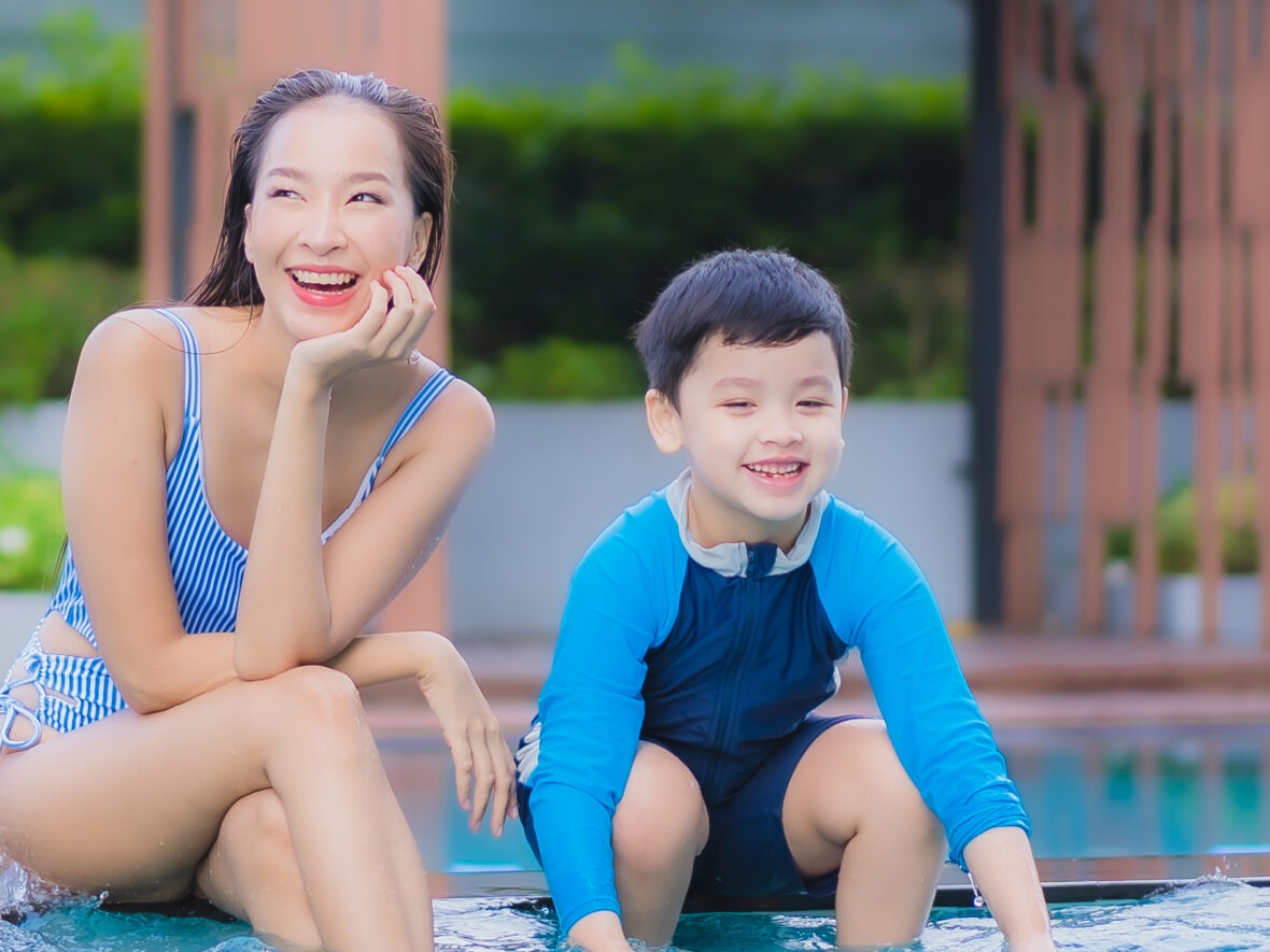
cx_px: 224
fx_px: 6274
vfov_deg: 8.7
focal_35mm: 171
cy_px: 335
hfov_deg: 11.5
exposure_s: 1/400
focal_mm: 55
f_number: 1.8
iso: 100
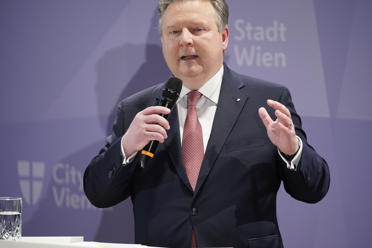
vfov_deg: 6.3
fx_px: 2253
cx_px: 205
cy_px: 120
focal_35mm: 218
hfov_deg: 9.4
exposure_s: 1/320
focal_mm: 178
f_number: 2.8
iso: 1250
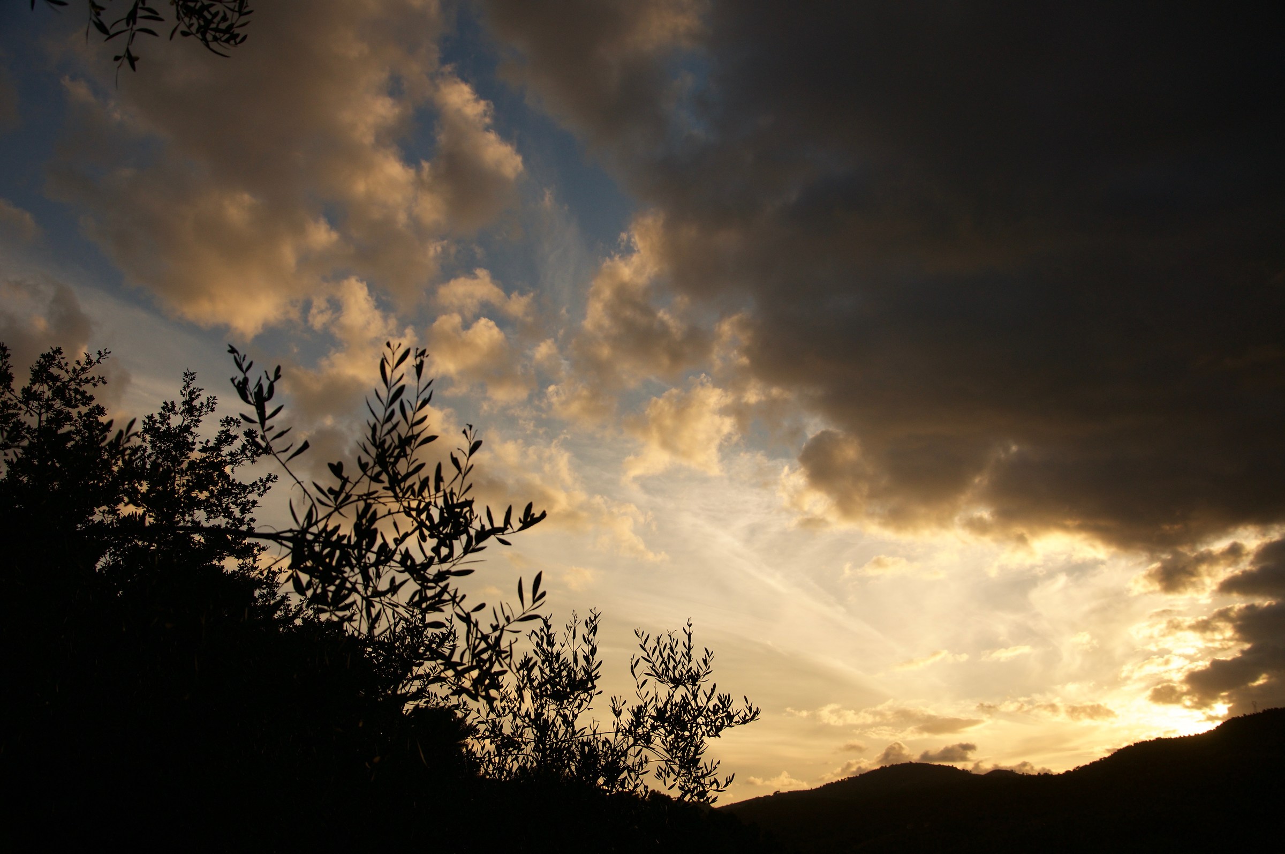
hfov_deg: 53.2
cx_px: 642
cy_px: 427
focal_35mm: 36
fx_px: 1283
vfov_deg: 36.8
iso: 200
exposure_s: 1/1250
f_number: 5.6
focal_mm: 24
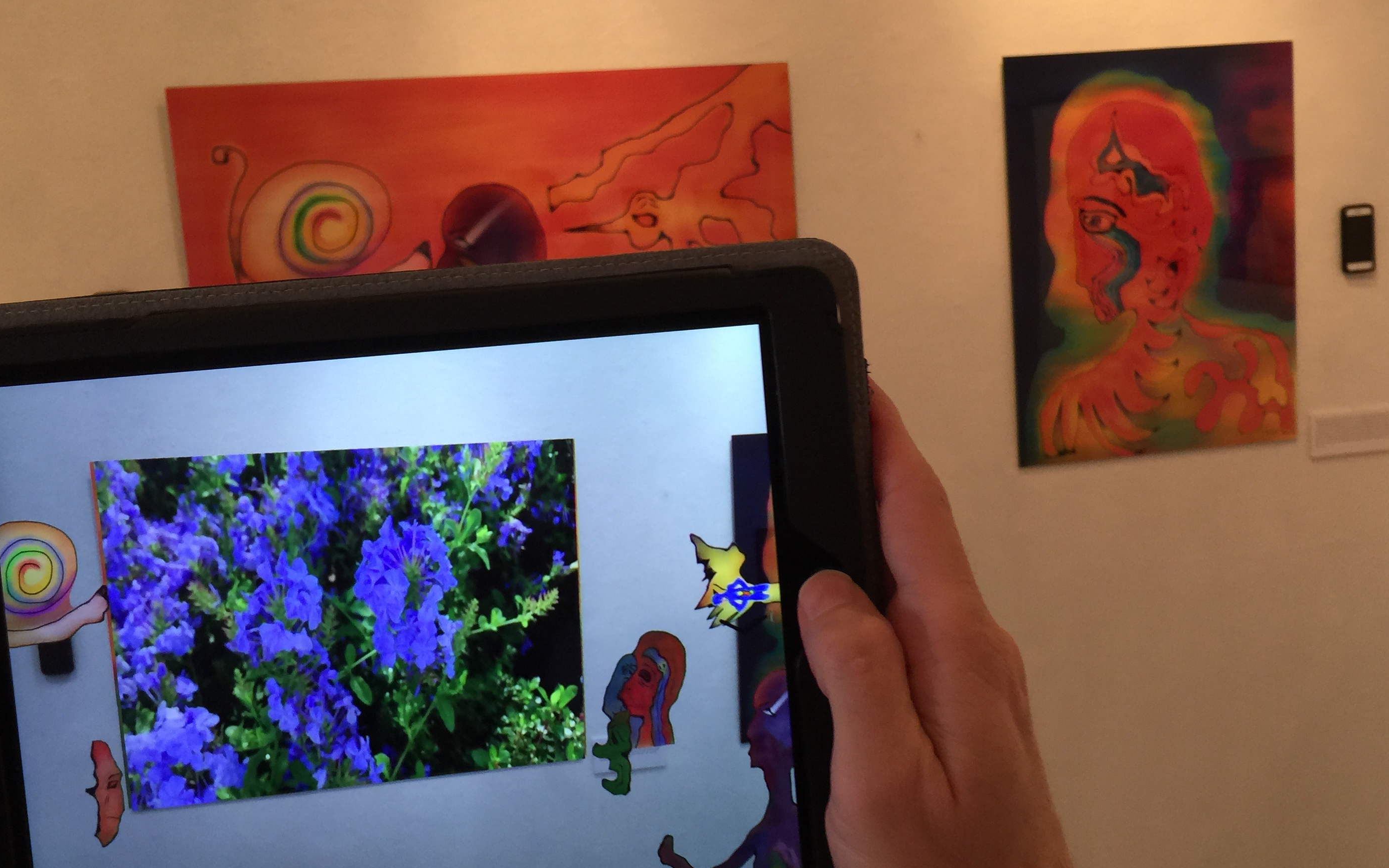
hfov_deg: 53.8
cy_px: 386
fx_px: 1363
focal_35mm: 36
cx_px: 787
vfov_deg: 35.3
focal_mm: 4.15
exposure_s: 1/15
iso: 32
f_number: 2.2
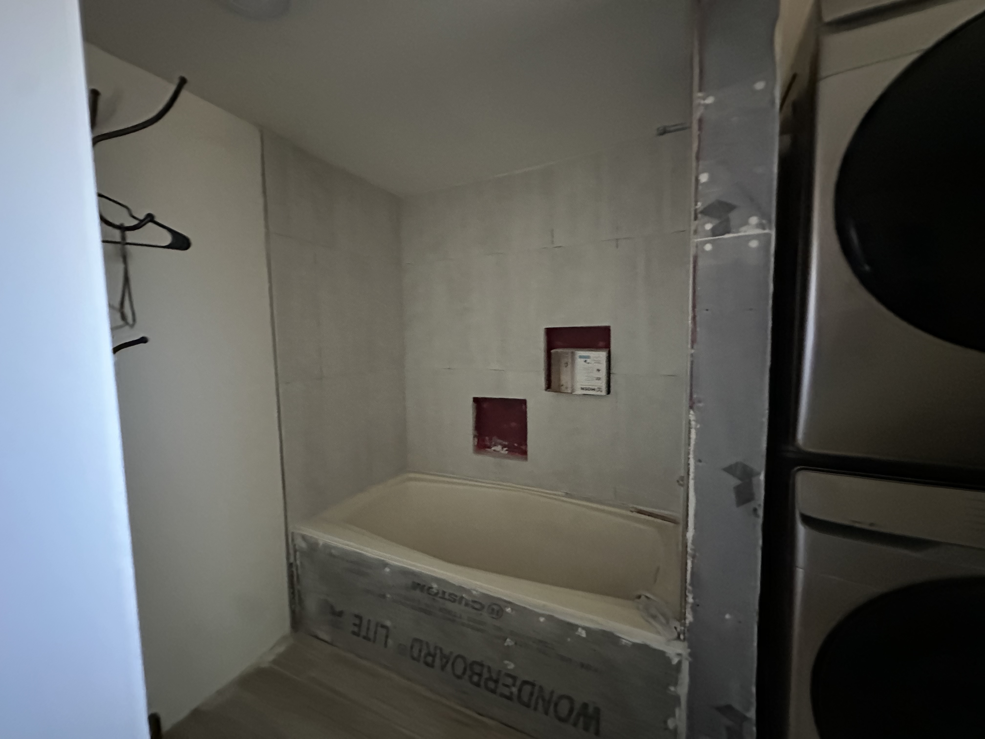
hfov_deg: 102.1
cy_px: 370
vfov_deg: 85.7
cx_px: 492
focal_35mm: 14
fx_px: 398
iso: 2000
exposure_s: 1/30
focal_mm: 2.22
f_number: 2.2
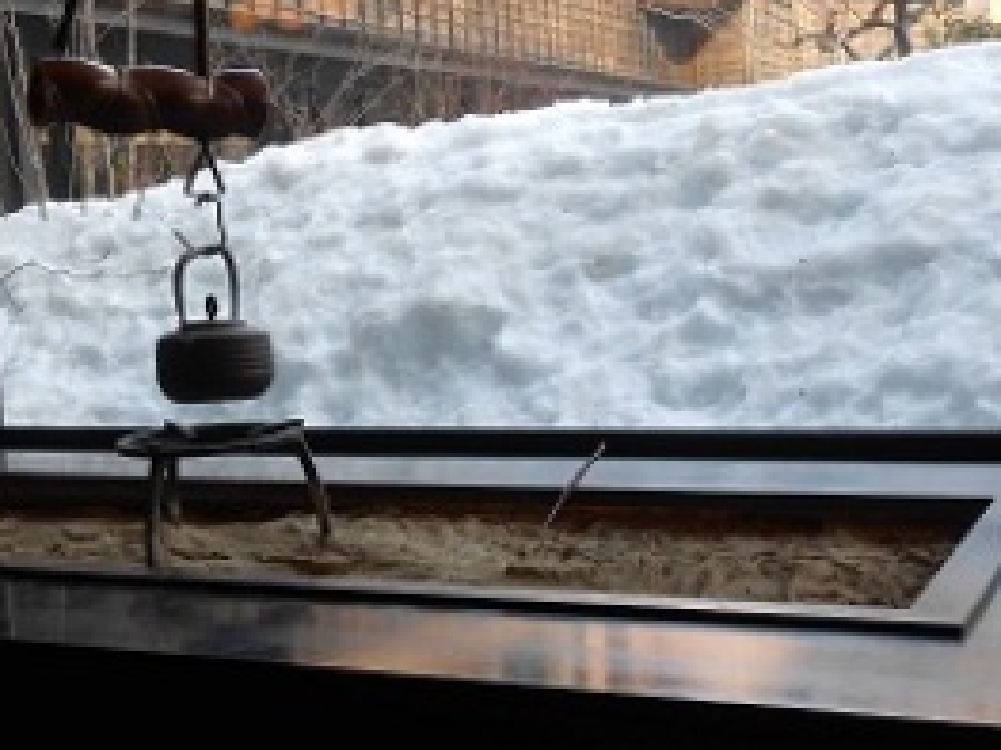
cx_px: 186
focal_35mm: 57
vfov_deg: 25.6
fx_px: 1648
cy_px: 386
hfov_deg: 32.8
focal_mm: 5.3
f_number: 3.8
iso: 80
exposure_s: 1/40
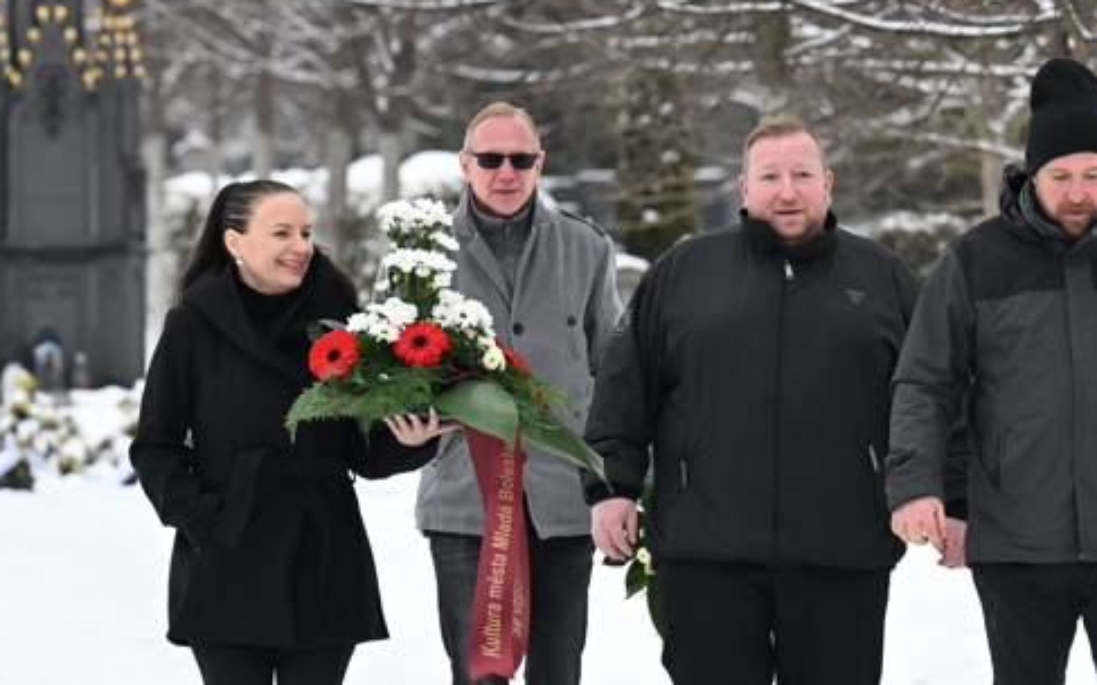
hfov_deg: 5.4
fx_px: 11656
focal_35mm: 390
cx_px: 714
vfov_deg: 3.4
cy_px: 489
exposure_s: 1/2500
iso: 2500
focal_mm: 180
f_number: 5
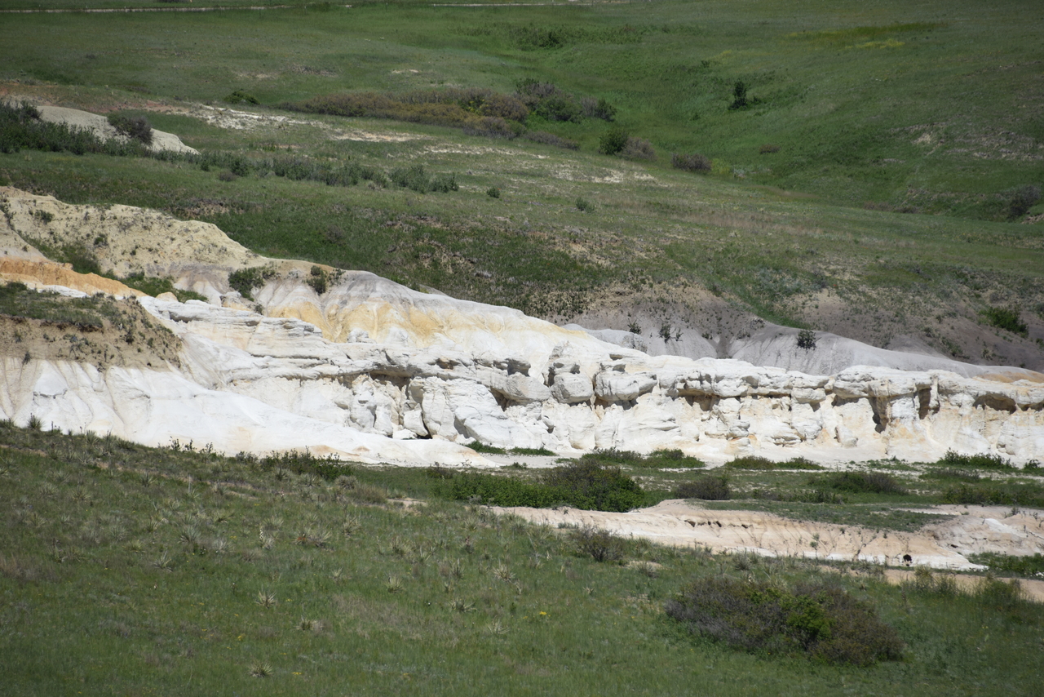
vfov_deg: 4.6
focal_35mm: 300
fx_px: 8701
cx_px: 522
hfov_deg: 6.9
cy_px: 348
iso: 100
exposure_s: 1/640
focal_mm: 300
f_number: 8
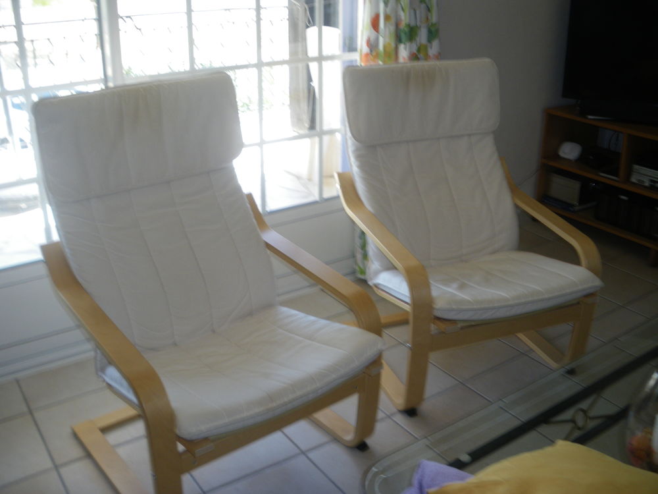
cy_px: 247
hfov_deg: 51.4
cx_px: 329
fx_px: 684
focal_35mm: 36
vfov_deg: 39.7
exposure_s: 1/50
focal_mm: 6.3
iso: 125
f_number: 3.5
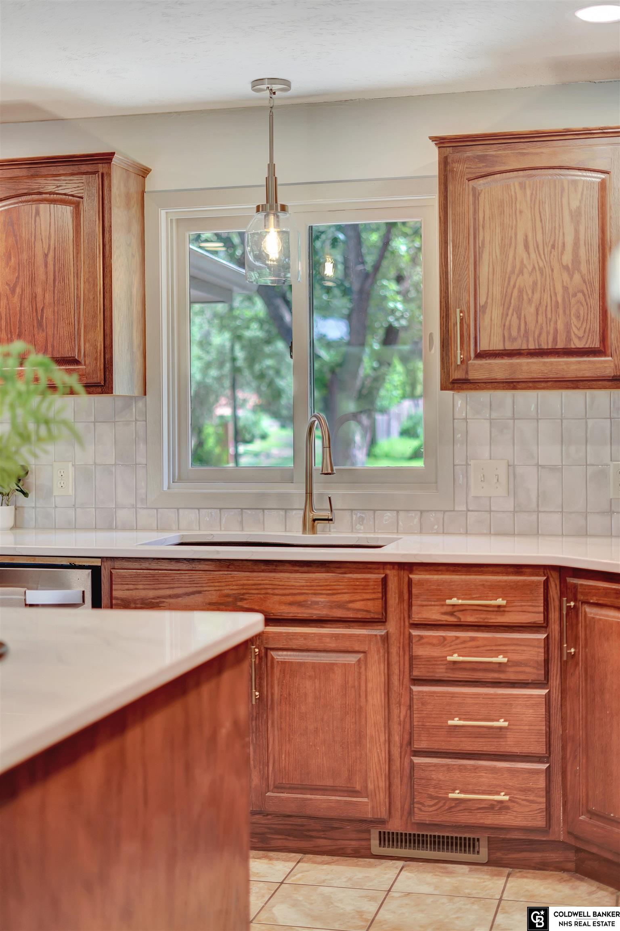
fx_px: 1292
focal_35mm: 50
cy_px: 466
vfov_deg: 39.6
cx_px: 310
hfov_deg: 27.0
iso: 125
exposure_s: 1/125
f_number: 1.8
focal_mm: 50
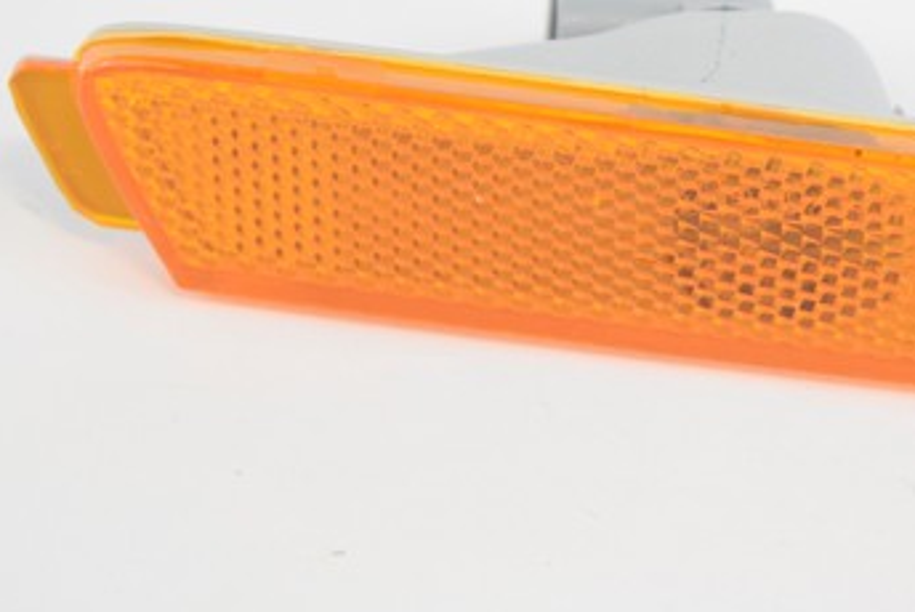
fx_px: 3688
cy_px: 140
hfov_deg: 14.0
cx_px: 763
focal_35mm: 145
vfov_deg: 9.5
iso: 2200
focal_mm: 52
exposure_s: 1/60
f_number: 5.6
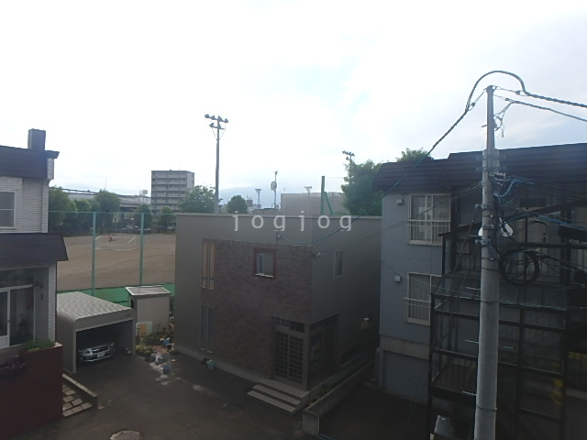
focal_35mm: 21
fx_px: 356
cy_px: 220
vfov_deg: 63.4
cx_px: 294
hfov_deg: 79.0
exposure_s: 1/500
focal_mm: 3.7
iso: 125
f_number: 6
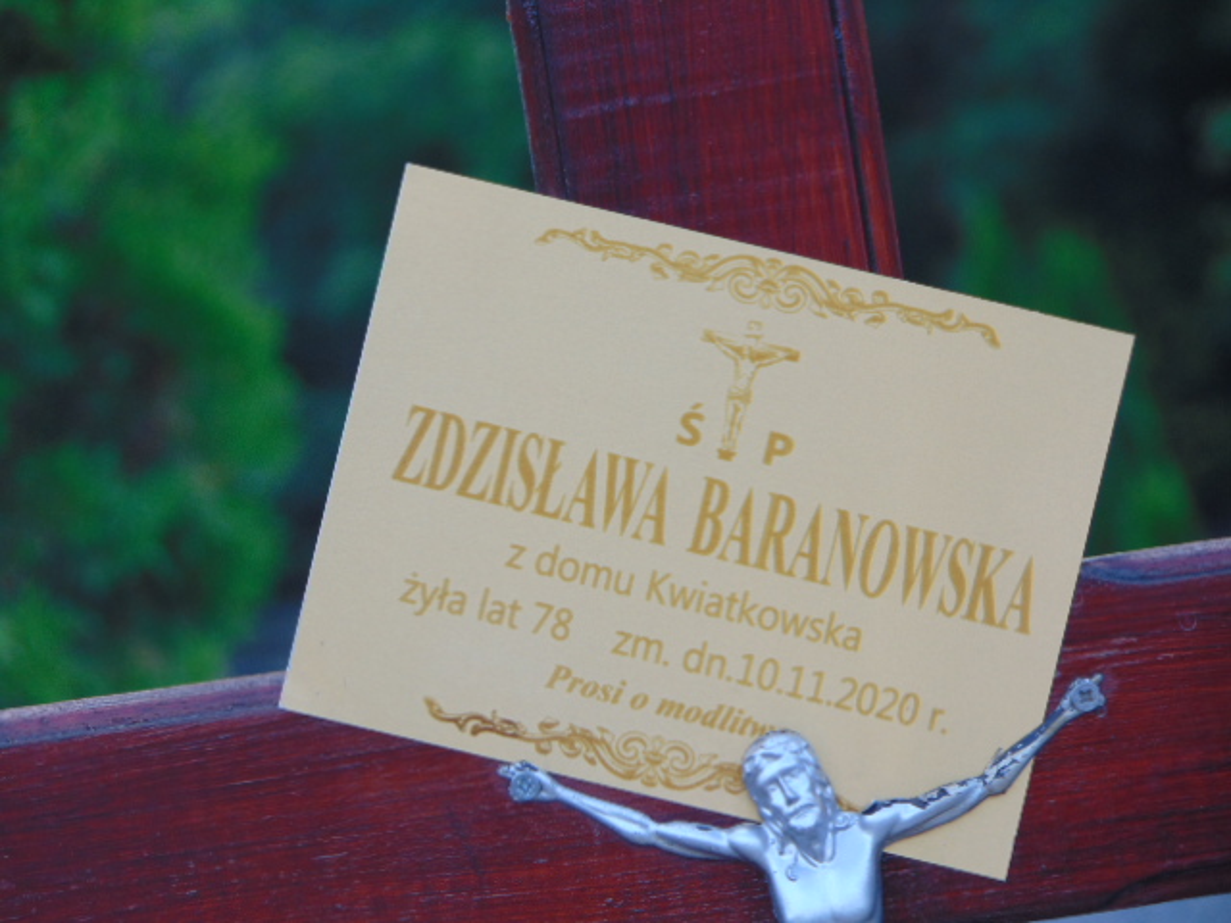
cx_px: 616
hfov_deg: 6.5
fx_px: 10917
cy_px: 462
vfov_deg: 4.8
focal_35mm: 307
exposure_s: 1/250
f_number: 4.2
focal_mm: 55.1
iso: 80
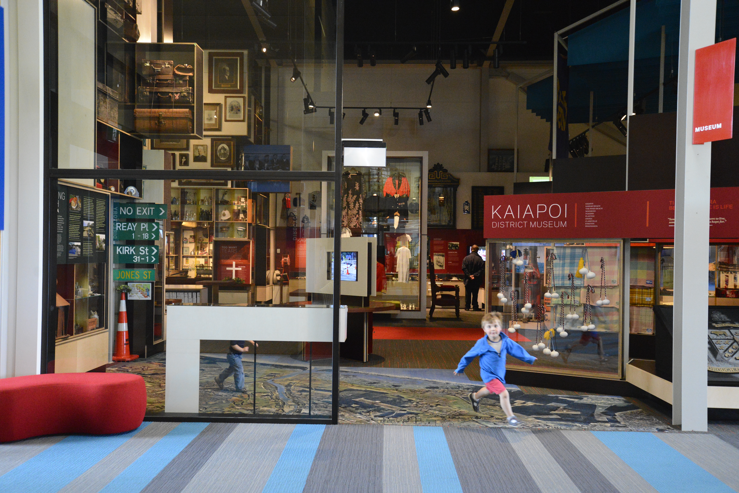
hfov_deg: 55.8
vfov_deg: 38.9
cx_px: 370
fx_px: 698
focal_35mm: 34
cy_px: 246
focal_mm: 34
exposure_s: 1/160
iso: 6400
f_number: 5.6
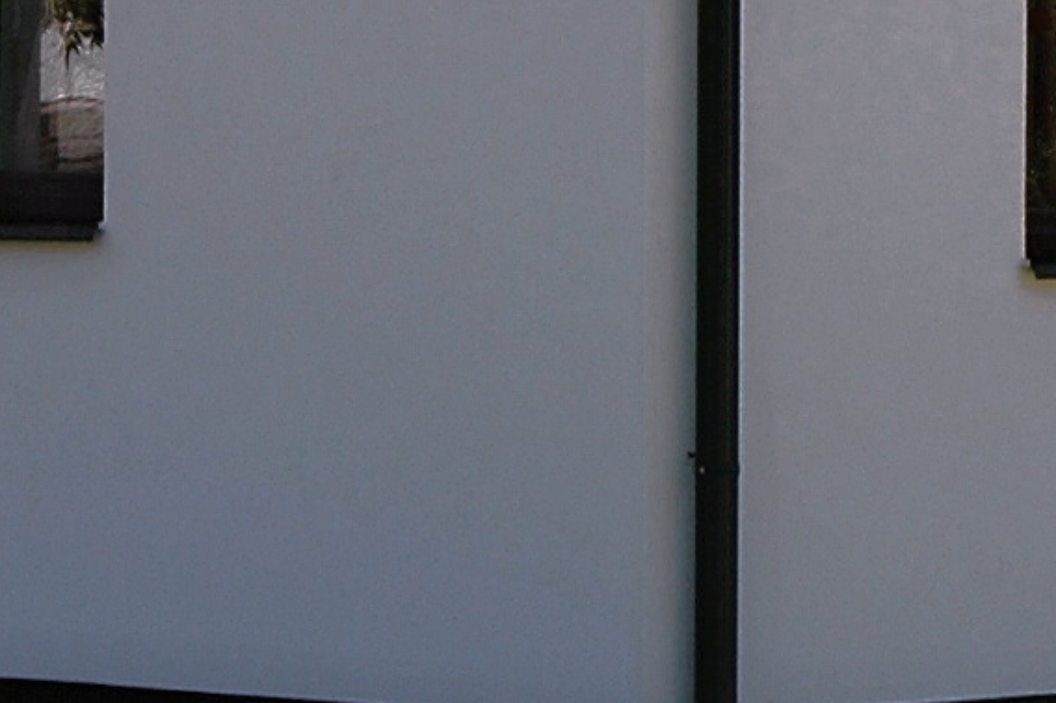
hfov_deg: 7.6
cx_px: 1076
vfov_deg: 5.1
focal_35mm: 270
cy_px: 173
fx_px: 7915
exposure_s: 1/800
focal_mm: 34
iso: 200
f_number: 5.6
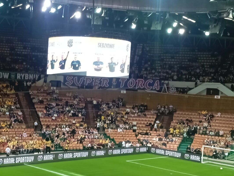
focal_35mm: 67
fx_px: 453
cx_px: 71
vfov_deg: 21.9
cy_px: 116
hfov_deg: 28.7
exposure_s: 1/50
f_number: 1.8
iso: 129
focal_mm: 4.25
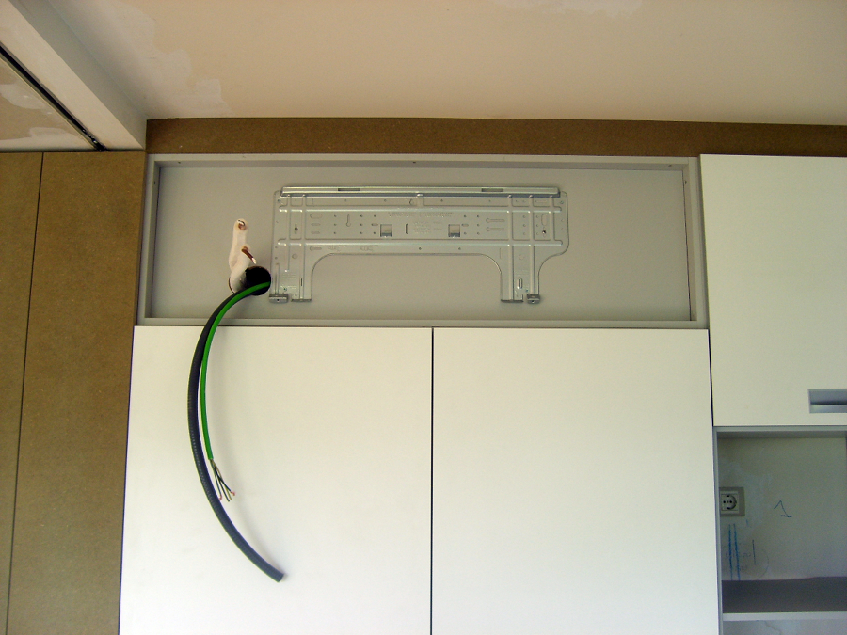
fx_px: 856
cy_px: 318
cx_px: 424
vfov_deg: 40.7
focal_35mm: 35
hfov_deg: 52.6
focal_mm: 5.8
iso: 50
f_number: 2.8
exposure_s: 1/45
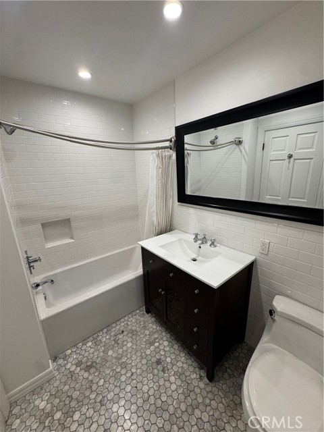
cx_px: 162
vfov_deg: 102.1
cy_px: 216
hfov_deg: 85.7
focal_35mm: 14
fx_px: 175
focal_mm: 2.22
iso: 125
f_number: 2.2
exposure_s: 1/120
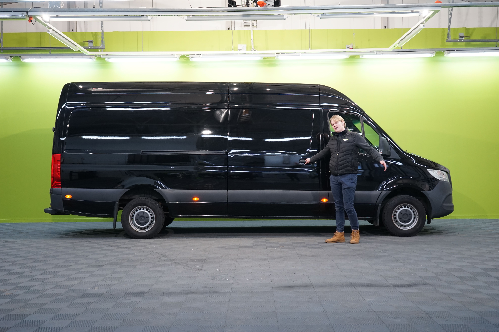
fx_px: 568
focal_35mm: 41
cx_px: 250
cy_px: 166
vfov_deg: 32.6
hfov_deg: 47.4
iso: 1000
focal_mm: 41
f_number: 5.6
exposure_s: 1/25
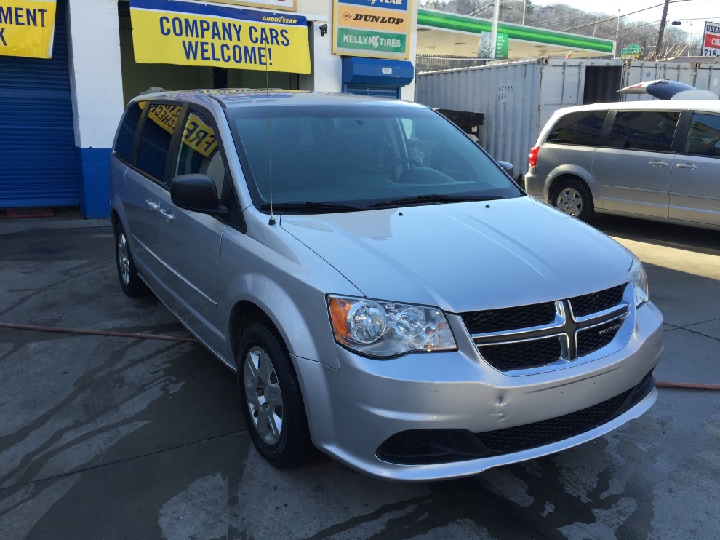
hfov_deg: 60.0
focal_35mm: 30
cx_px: 351
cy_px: 273
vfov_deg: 46.8
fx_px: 624
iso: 32
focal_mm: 4.15
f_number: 2.2
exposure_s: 1/430
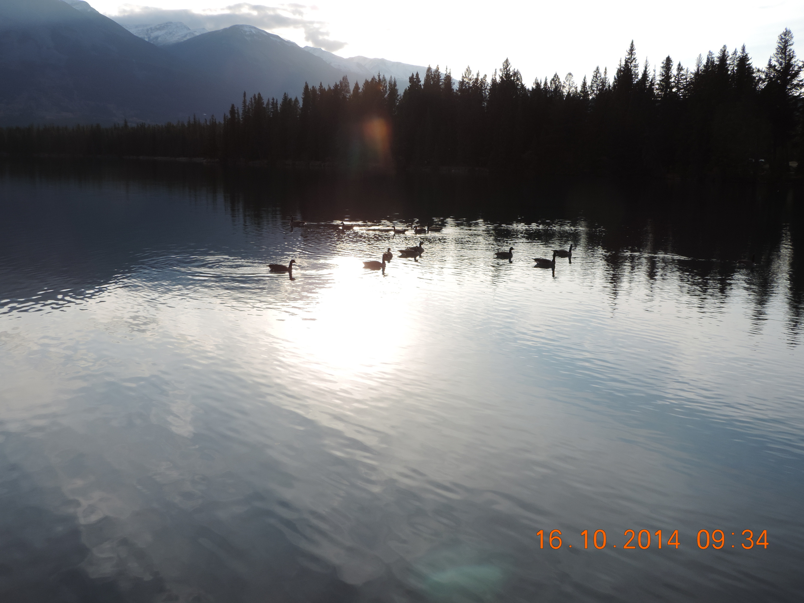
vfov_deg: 40.7
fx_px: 813
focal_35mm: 35
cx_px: 402
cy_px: 302
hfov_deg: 52.6
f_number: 3.3
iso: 80
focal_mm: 6.2
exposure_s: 1/800
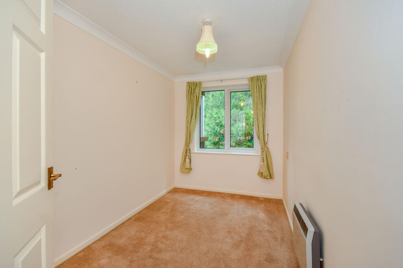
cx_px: 202
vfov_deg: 77.3
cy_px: 134
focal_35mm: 15
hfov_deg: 100.4
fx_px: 168
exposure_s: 1/4
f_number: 9
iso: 160
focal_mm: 10
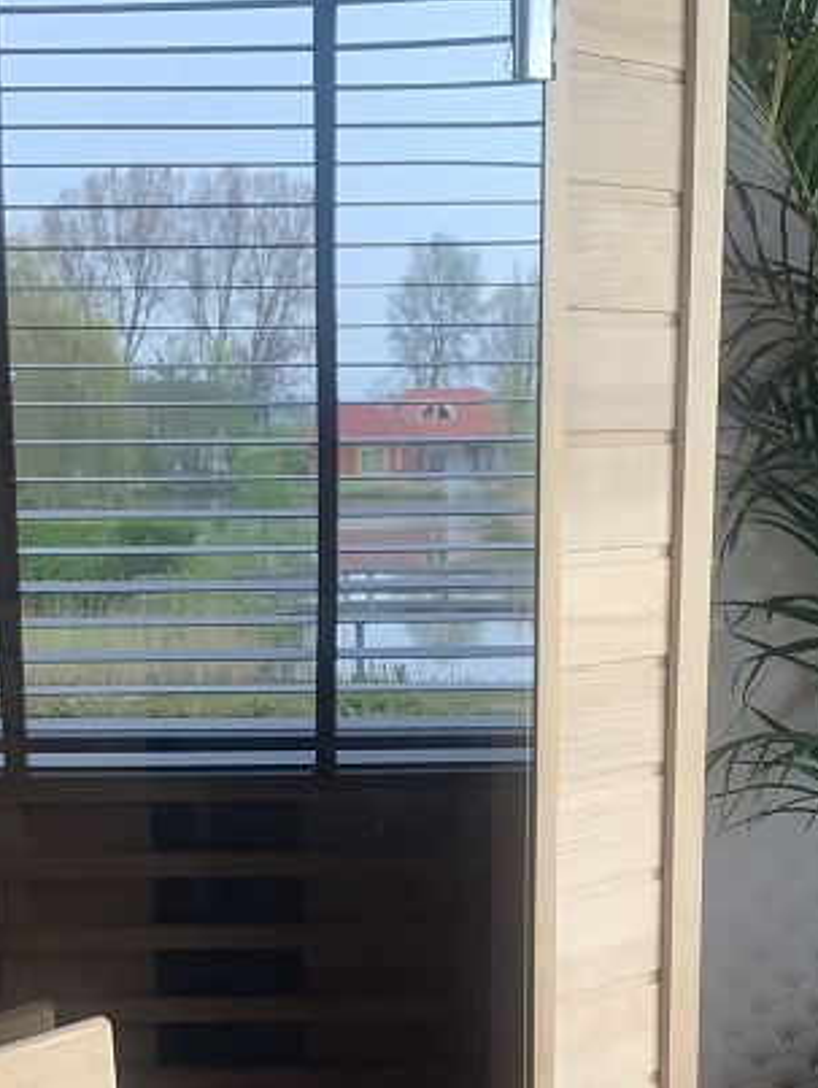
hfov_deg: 22.3
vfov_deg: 28.7
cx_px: 362
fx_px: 2076
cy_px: 880
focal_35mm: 66
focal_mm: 4.25
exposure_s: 1/60
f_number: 1.8
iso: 160
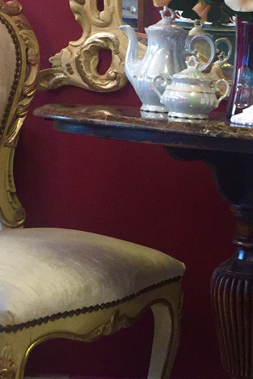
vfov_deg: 22.9
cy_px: 103
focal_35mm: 88
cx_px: 252
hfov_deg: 15.3
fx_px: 928
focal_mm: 4.15
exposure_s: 1/33
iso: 200
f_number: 2.2
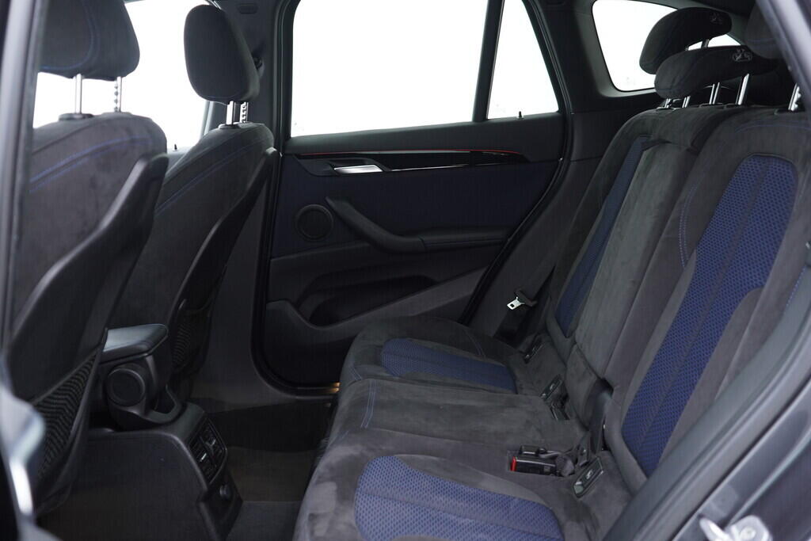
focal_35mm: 36
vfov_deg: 36.9
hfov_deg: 53.1
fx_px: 811
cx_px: 406
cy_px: 270
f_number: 2.8
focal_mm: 24
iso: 500
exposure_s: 1/40
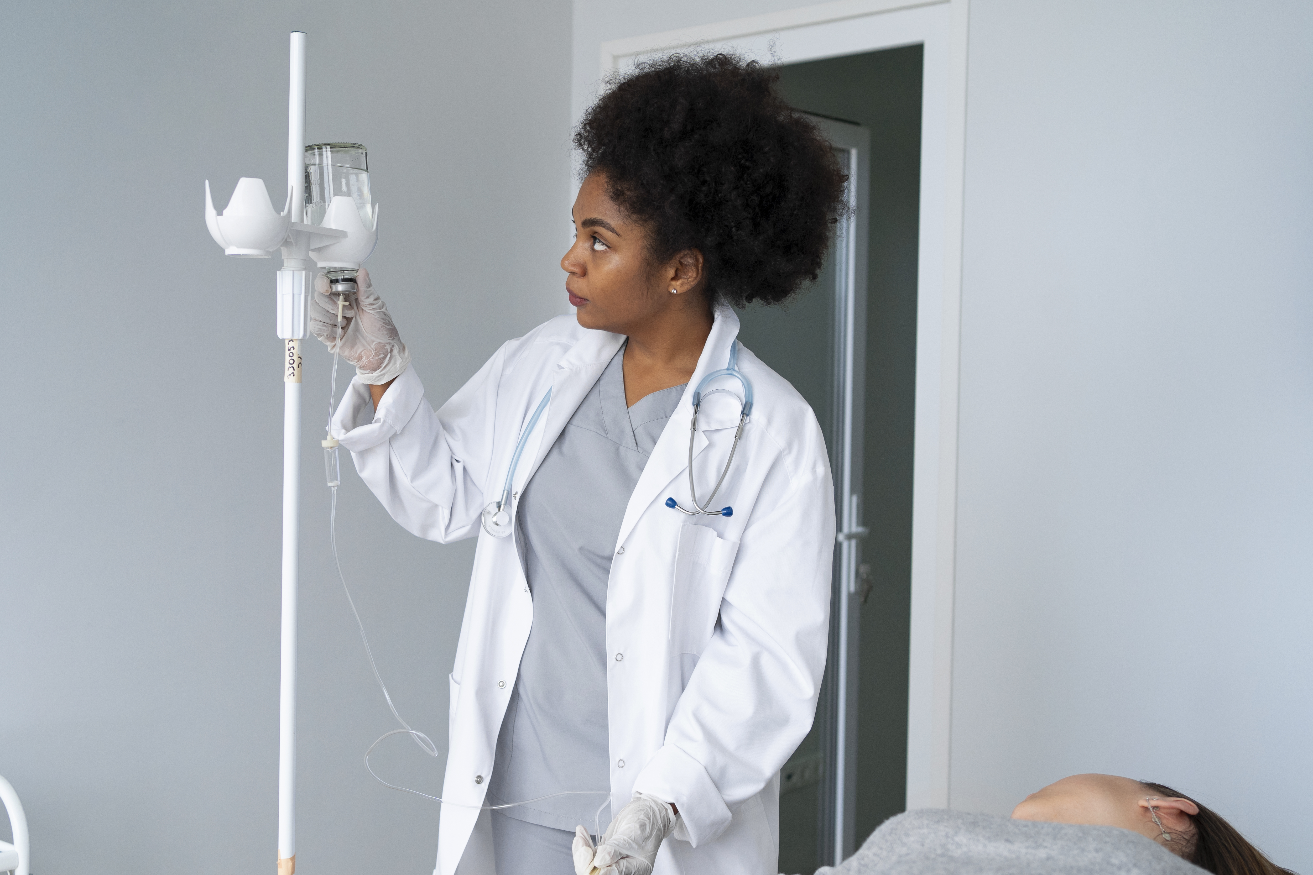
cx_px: 626
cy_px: 495
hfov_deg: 46.4
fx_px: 1532
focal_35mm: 42
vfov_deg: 31.9
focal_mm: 35
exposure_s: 1/200
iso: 640
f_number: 3.2
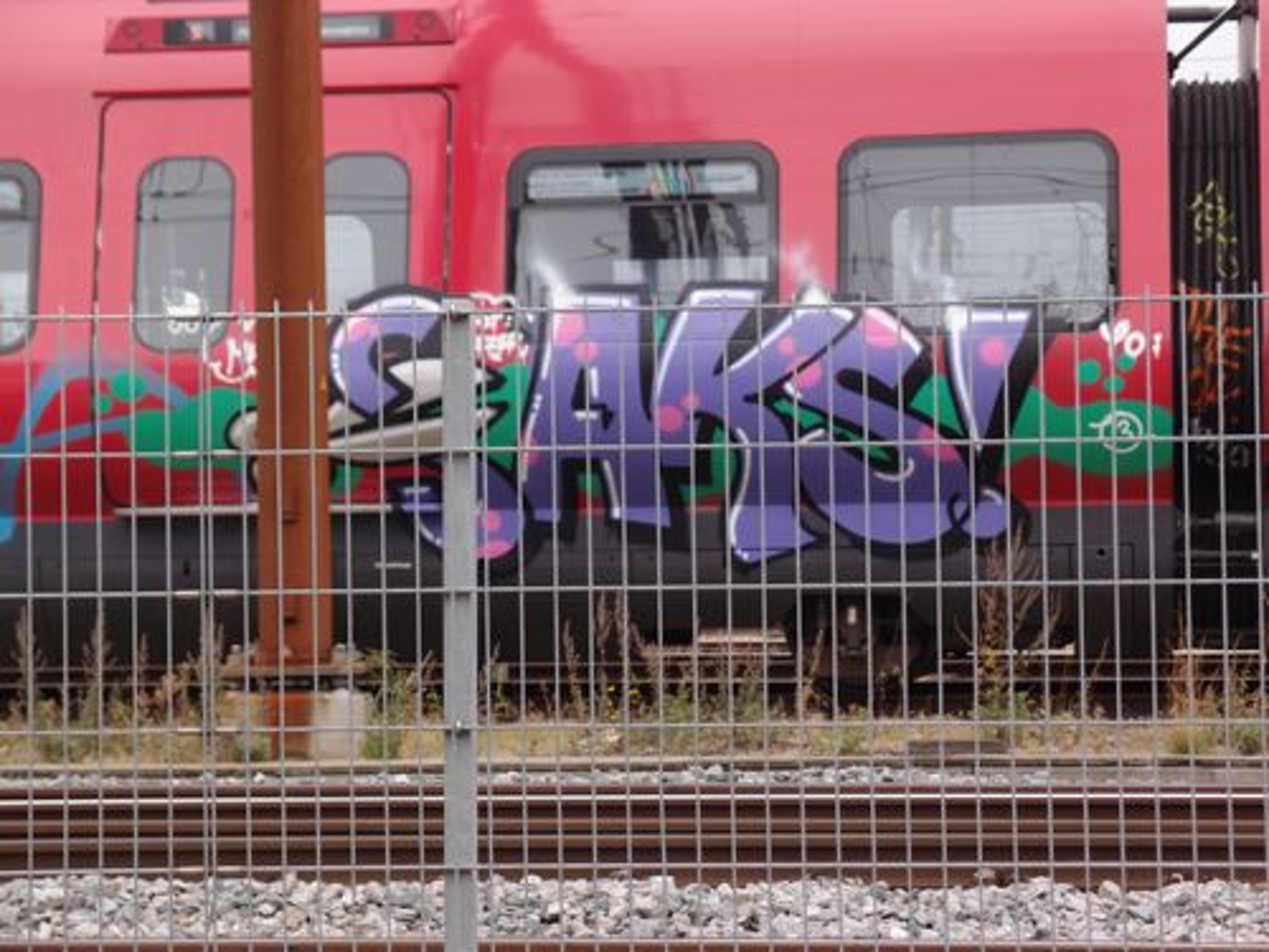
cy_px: 476
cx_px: 634
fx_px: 3079
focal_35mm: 84
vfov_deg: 17.6
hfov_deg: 23.3
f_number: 2.8
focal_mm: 18.15
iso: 100
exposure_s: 1/250
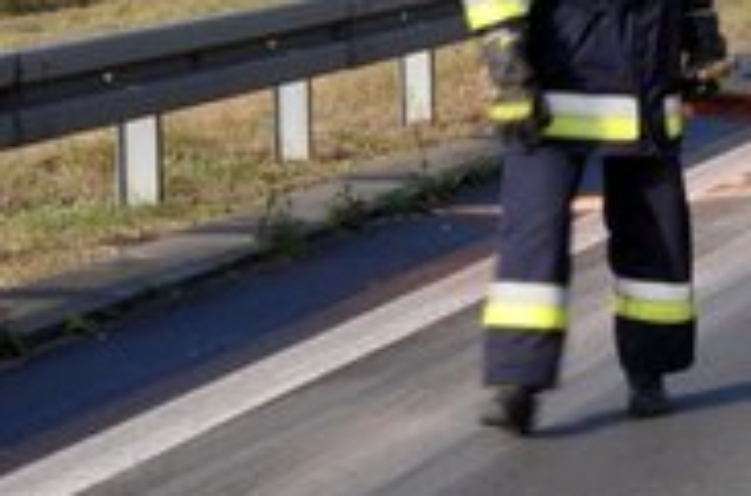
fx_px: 4890
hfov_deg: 8.5
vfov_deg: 5.8
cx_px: 1330
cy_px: 29
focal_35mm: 235
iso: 250
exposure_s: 1/40
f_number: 29
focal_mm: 44
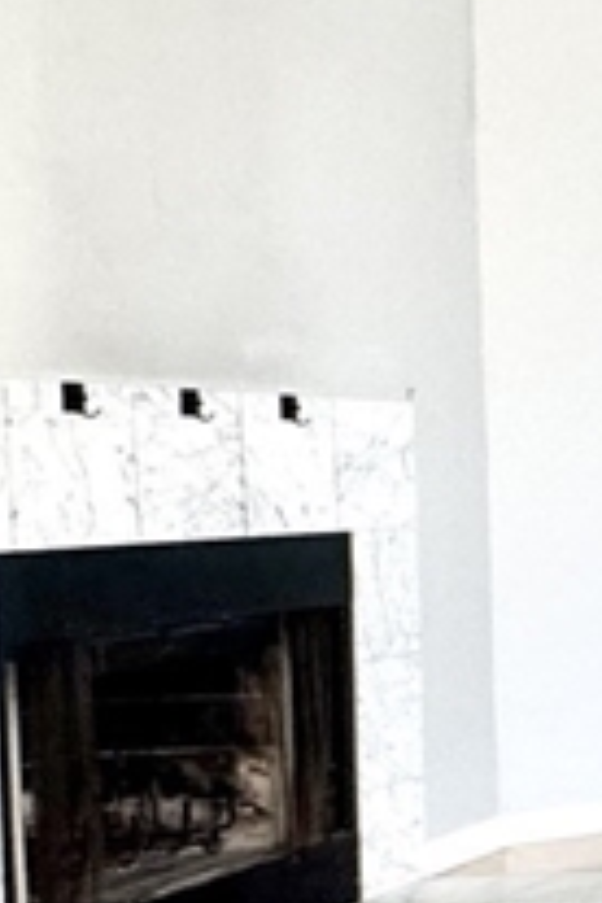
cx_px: 1697
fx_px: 1806
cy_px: 567
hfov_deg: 12.0
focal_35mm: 72
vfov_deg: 28.0
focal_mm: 2.22
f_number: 2.2
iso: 160
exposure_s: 1/60
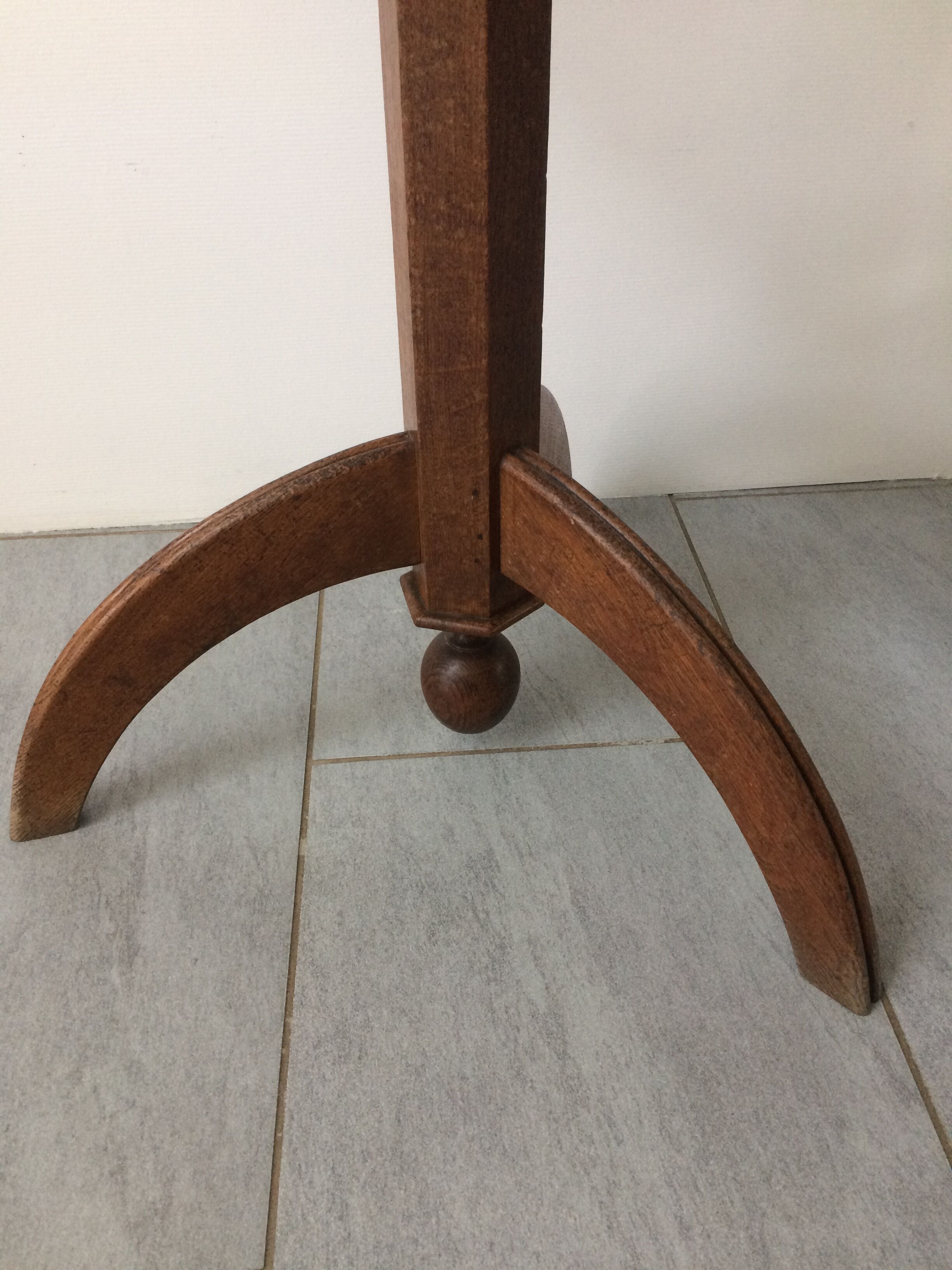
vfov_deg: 61.7
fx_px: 1063
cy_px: 635
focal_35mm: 29
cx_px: 476
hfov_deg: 48.2
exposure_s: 1/33
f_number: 2.2
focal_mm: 4.15
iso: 80
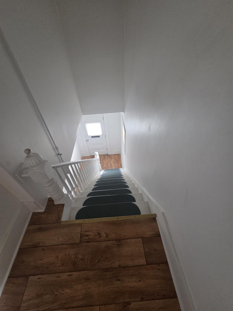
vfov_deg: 106.2
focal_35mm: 13
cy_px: 156
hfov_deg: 89.9
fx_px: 117
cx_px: 116
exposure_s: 1/60
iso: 800
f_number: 2.2
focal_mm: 2.2
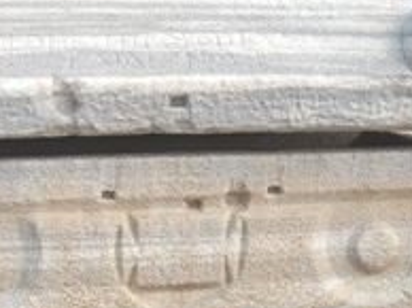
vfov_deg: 18.1
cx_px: 149
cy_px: 187
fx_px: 963
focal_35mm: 81
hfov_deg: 24.1
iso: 64
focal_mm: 5.7
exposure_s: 1/192
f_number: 5.6
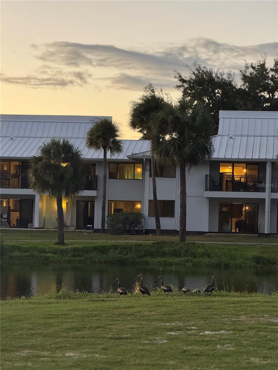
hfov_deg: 12.3
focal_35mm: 120
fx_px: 1285
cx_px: 139
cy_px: 185
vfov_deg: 16.4
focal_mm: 15.66
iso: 400
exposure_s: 1/60
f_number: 2.8
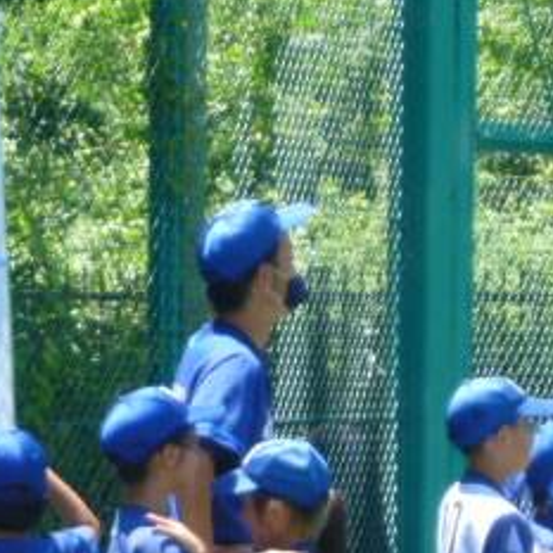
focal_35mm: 437
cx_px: 138
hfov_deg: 4.0
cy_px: 482
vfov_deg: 4.0
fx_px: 7898
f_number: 5.9
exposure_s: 1/60
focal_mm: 22.5
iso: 80
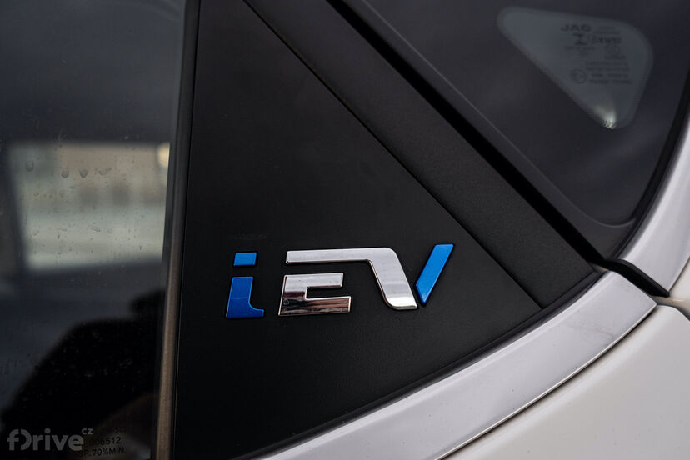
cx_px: 345
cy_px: 230
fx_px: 594
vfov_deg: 42.3
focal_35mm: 31
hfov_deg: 60.3
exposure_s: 1/640
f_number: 3.2
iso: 400
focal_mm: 20.5
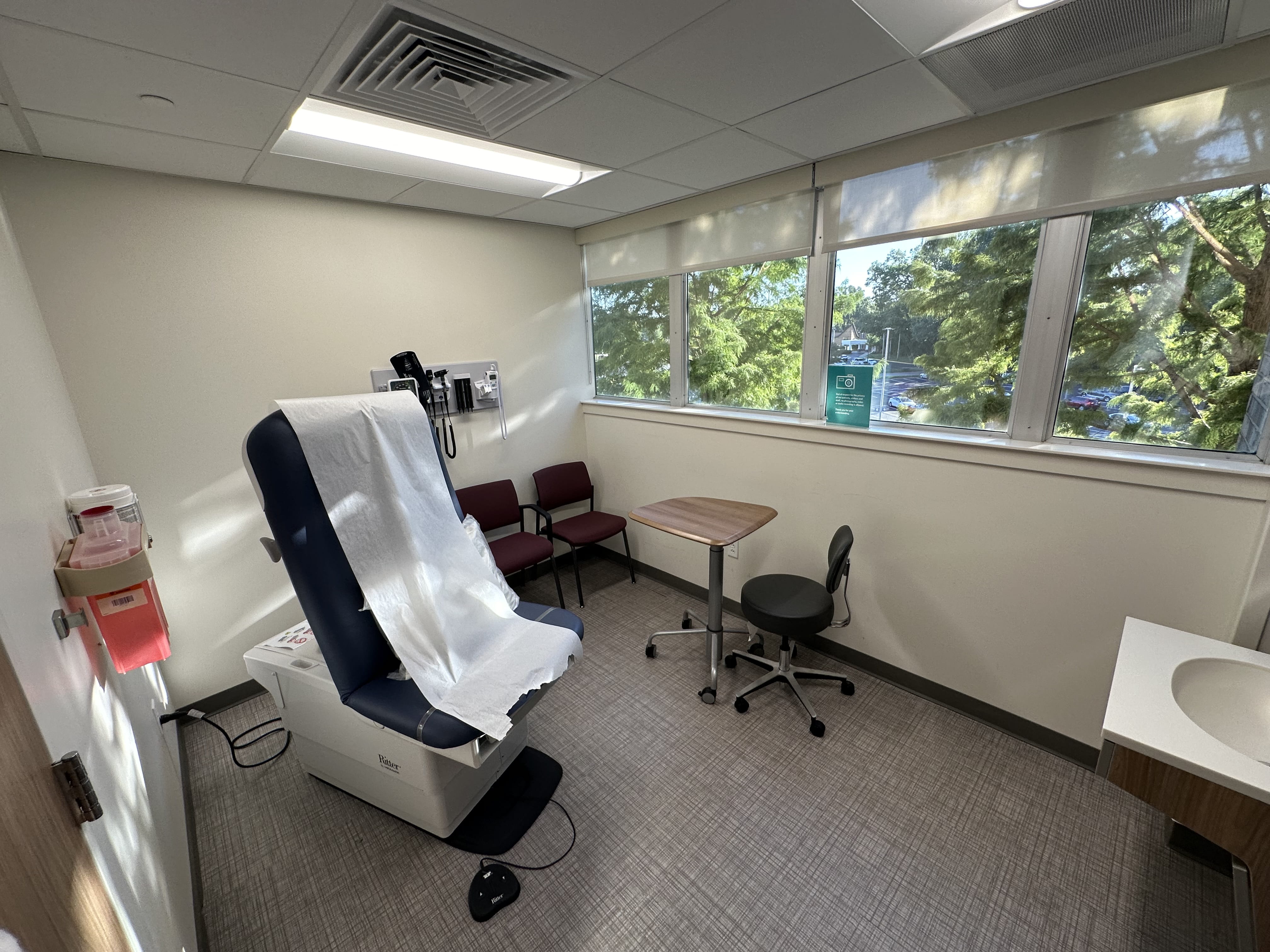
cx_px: 635
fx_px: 514
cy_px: 476
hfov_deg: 102.1
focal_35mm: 14
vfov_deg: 85.7
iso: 80
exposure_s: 1/120
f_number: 2.2
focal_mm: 2.22
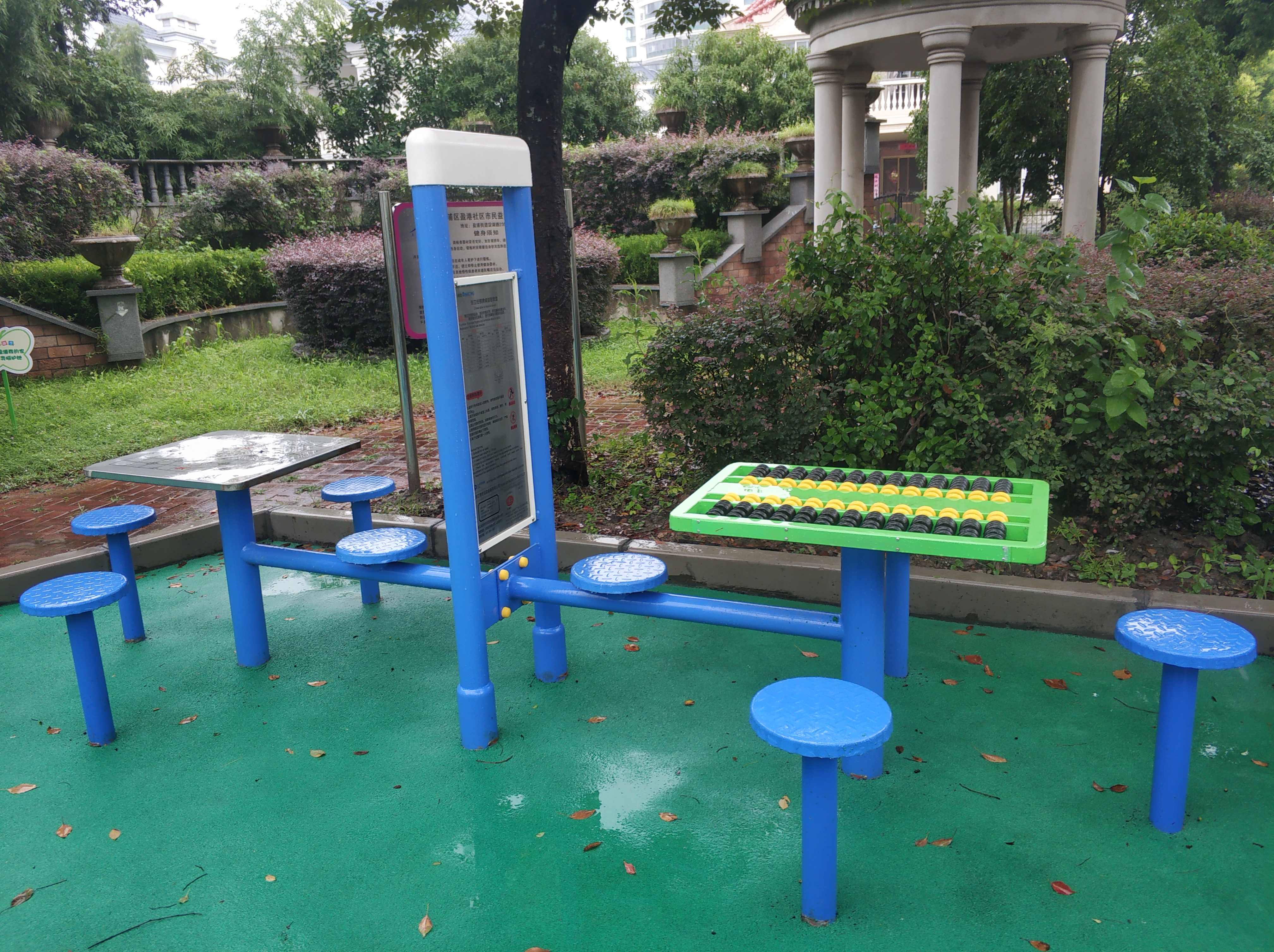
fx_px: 993
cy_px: 476
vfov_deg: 51.3
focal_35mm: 27
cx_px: 637
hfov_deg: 65.4
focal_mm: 3.82
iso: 126
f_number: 1.8
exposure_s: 1/50
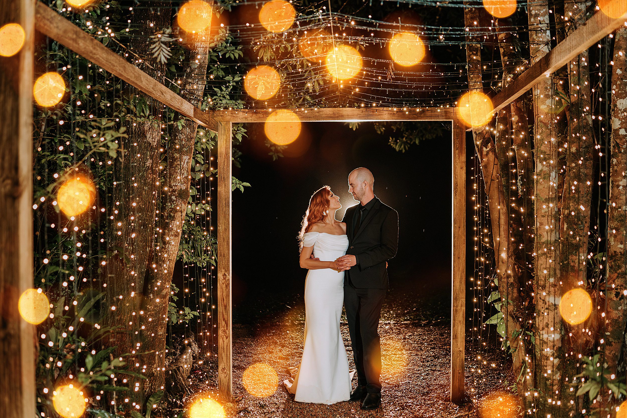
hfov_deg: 54.4
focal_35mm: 35
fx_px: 609
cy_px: 209
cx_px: 314
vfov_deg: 37.8
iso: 3200
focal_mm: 35
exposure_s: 1/160
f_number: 1.8
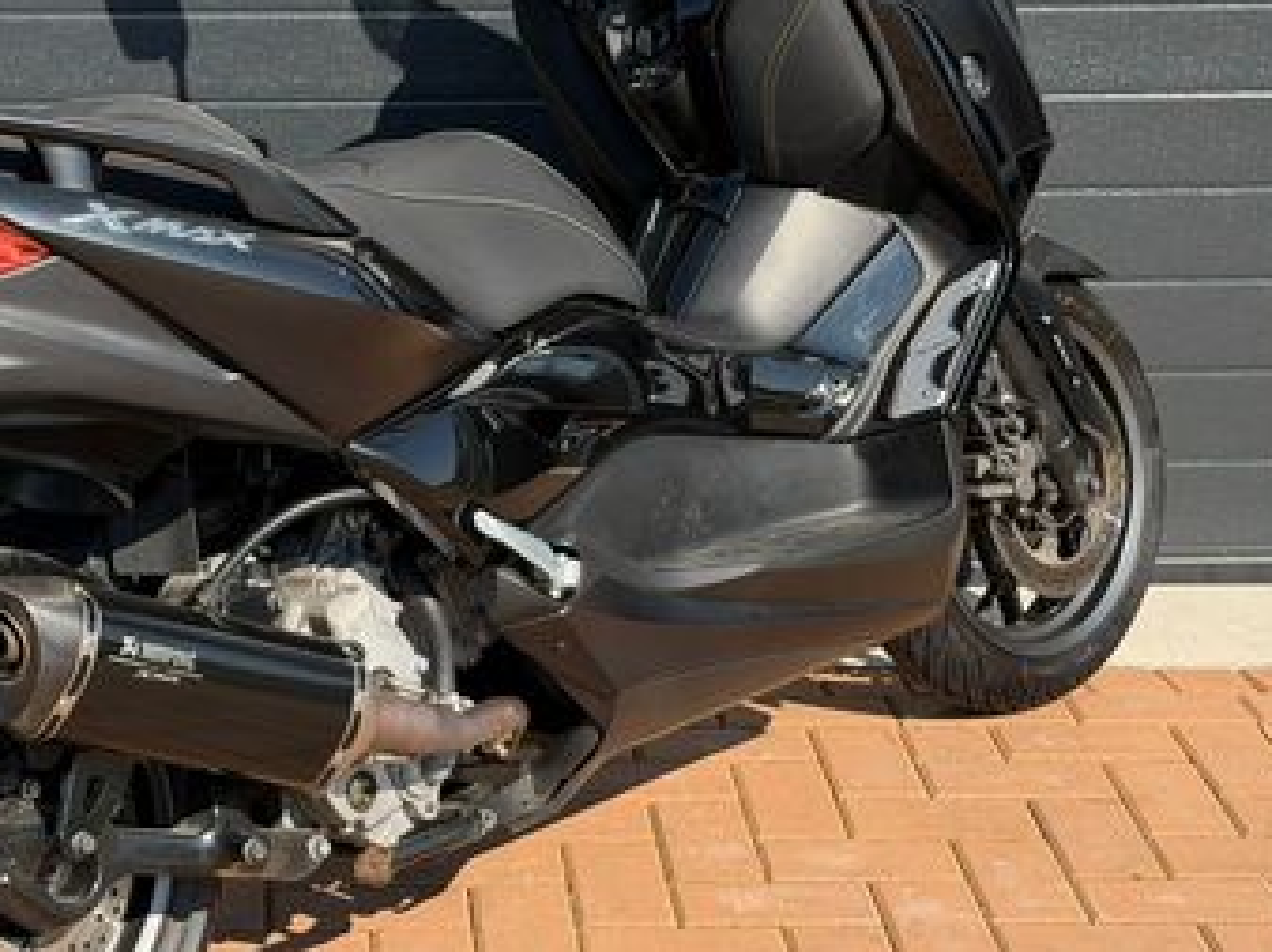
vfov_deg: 16.2
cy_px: 357
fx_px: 3342
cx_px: 354
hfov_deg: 21.4
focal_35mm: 91
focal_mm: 6.76
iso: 64
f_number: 1.78
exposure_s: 1/2088
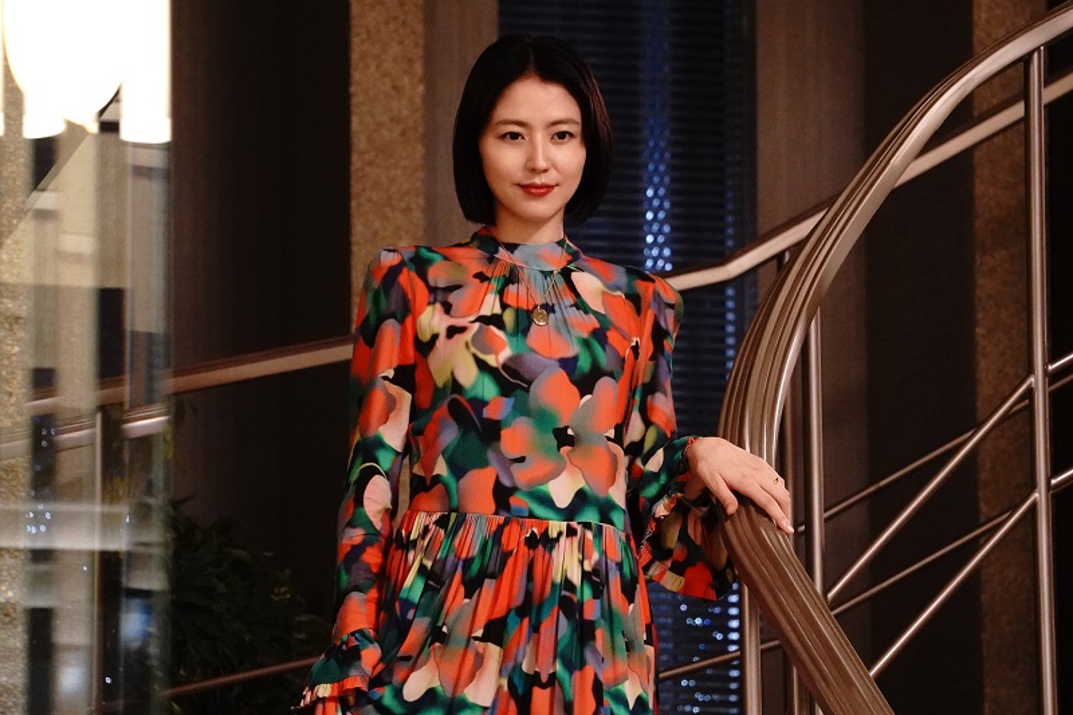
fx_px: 5959
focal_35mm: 200
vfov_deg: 6.9
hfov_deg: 10.3
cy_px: 358
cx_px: 536
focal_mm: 200
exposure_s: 1/125
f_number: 5.6
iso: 12800
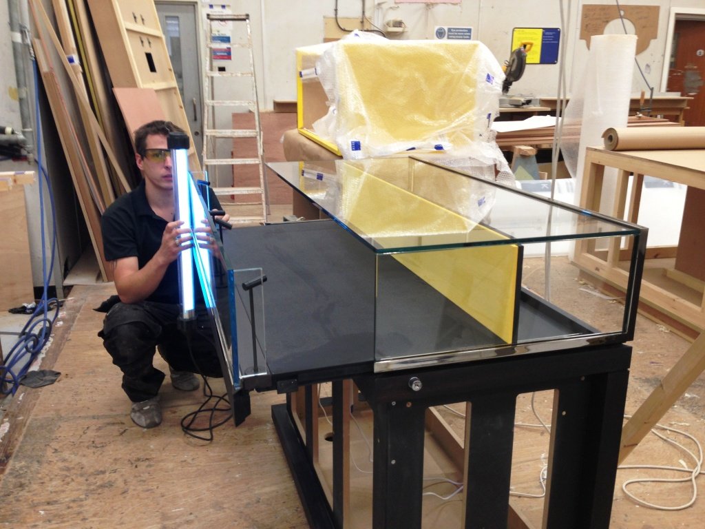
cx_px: 352
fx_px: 672
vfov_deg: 42.9
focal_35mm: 33
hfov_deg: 55.4
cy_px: 264
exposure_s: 1/20
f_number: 2.4
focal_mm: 4.13
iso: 80
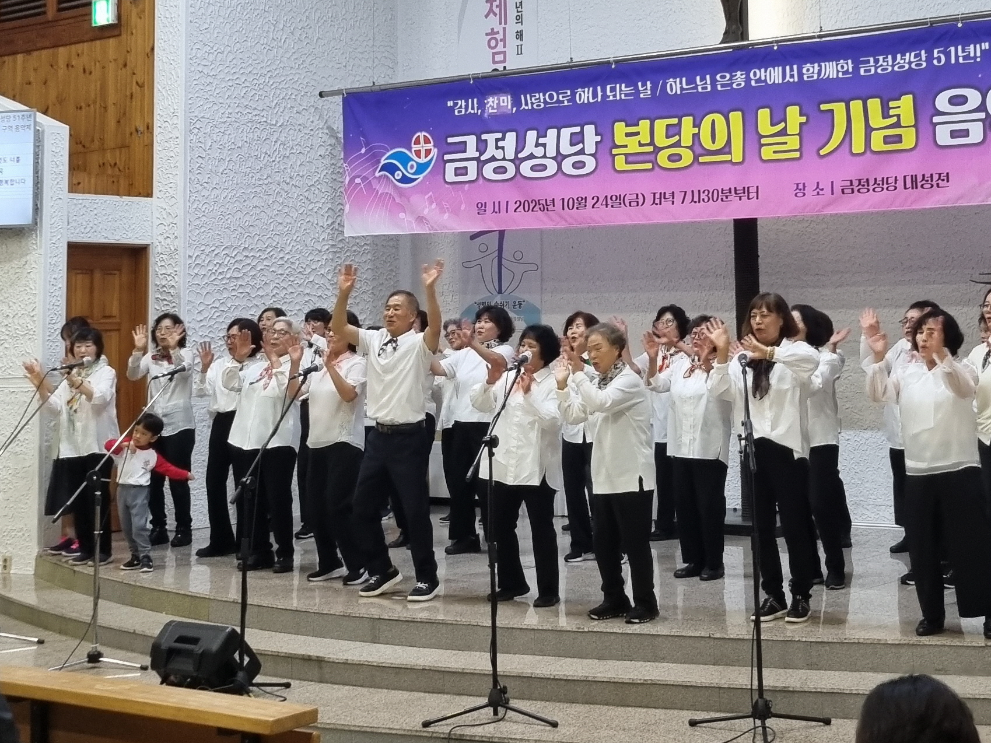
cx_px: 496
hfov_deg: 67.3
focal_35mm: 26
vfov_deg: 53.1
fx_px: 744
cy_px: 372
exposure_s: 1/120
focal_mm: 5.4
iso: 250
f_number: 1.8
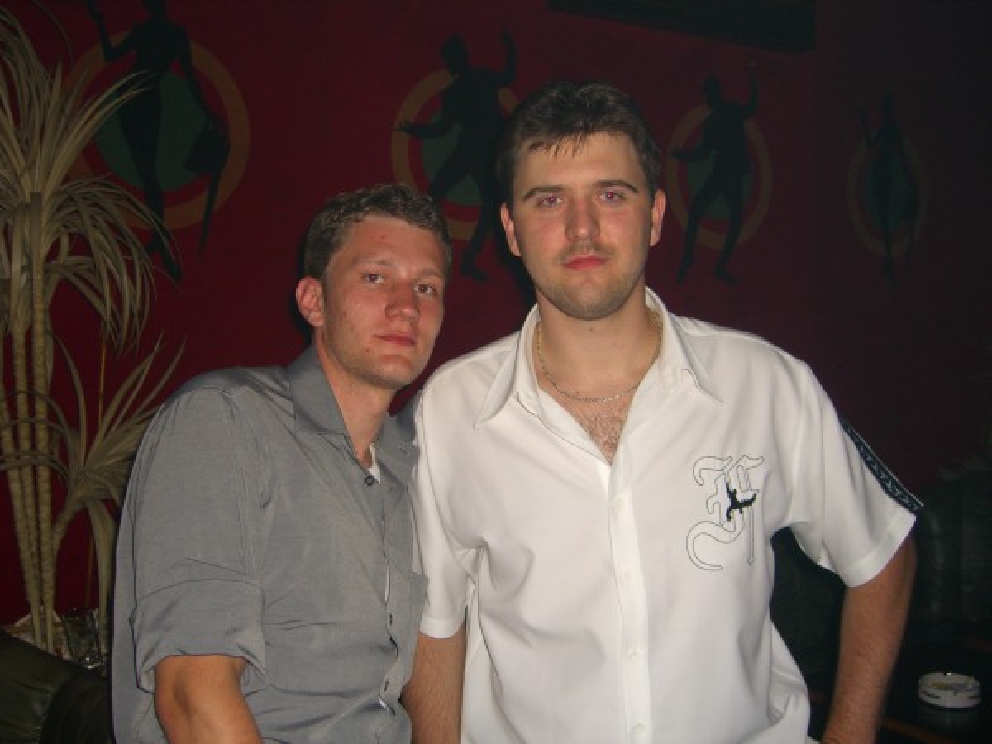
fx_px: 1089
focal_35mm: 38
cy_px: 372
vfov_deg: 37.7
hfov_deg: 49.0
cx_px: 496
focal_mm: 7.9
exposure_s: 1/60
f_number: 2.8
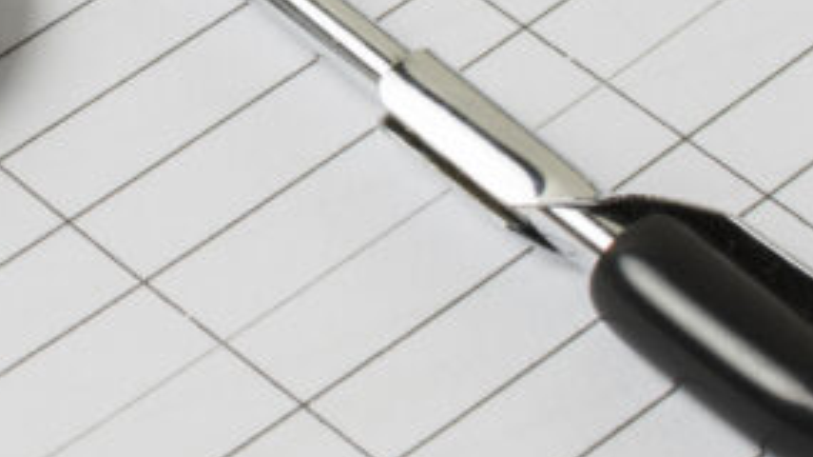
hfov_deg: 10.6
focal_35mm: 198
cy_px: -384
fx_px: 4264
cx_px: -319
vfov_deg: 6.0
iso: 100
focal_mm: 35
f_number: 10
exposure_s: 1/160
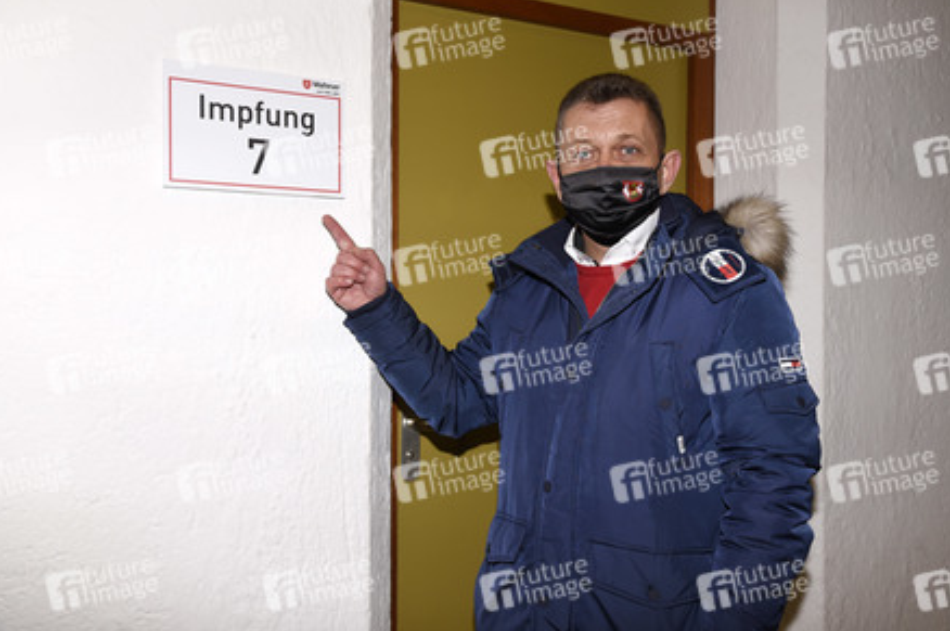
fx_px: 923
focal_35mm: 35
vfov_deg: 37.8
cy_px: 314
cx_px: 478
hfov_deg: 54.5
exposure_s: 1/125
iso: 640
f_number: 6.3
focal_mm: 34
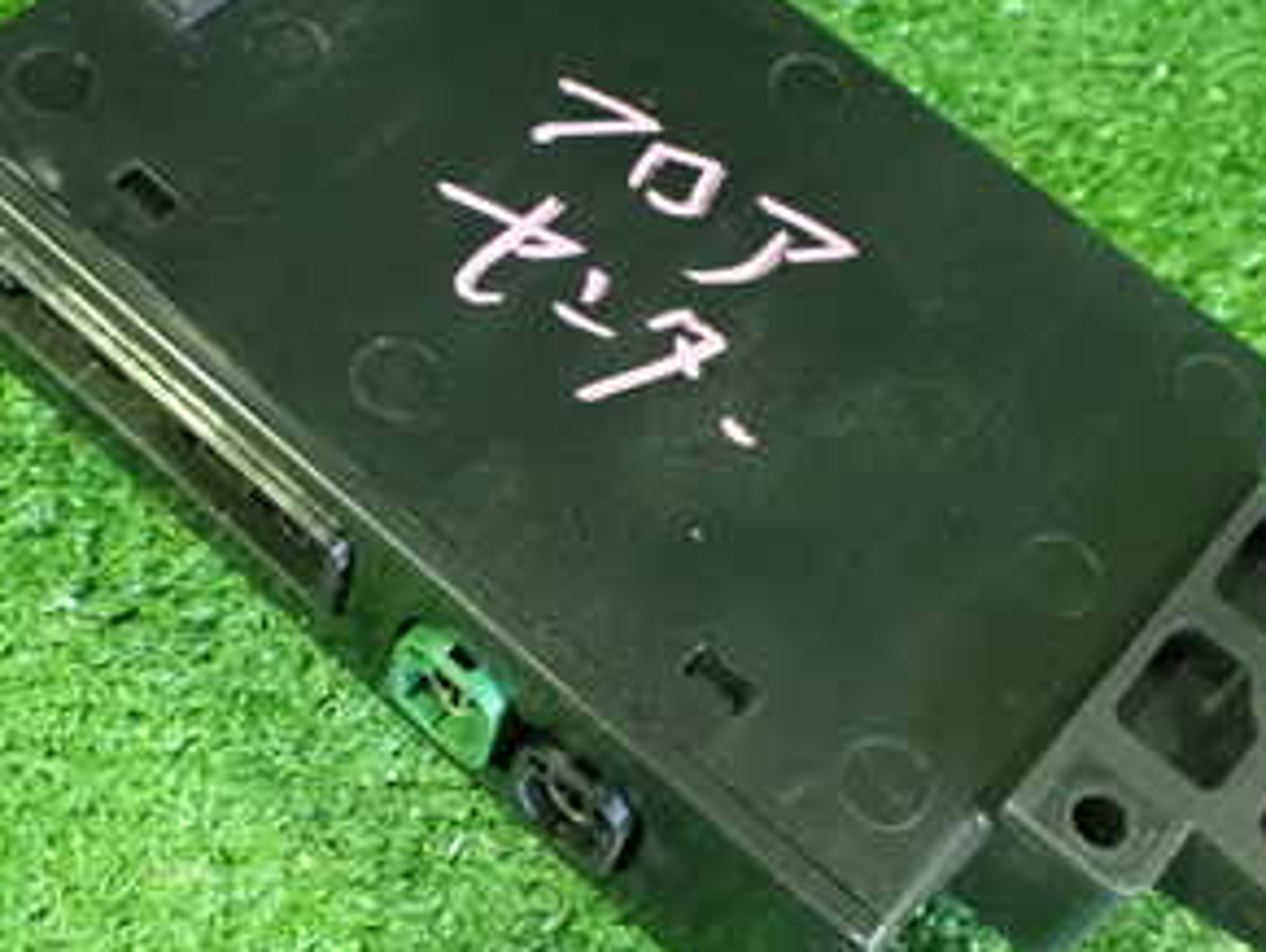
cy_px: 406
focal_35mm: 62
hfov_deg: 31.1
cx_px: 541
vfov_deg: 23.7
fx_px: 2269
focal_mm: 5.4
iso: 1600
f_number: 2.3
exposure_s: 1/30
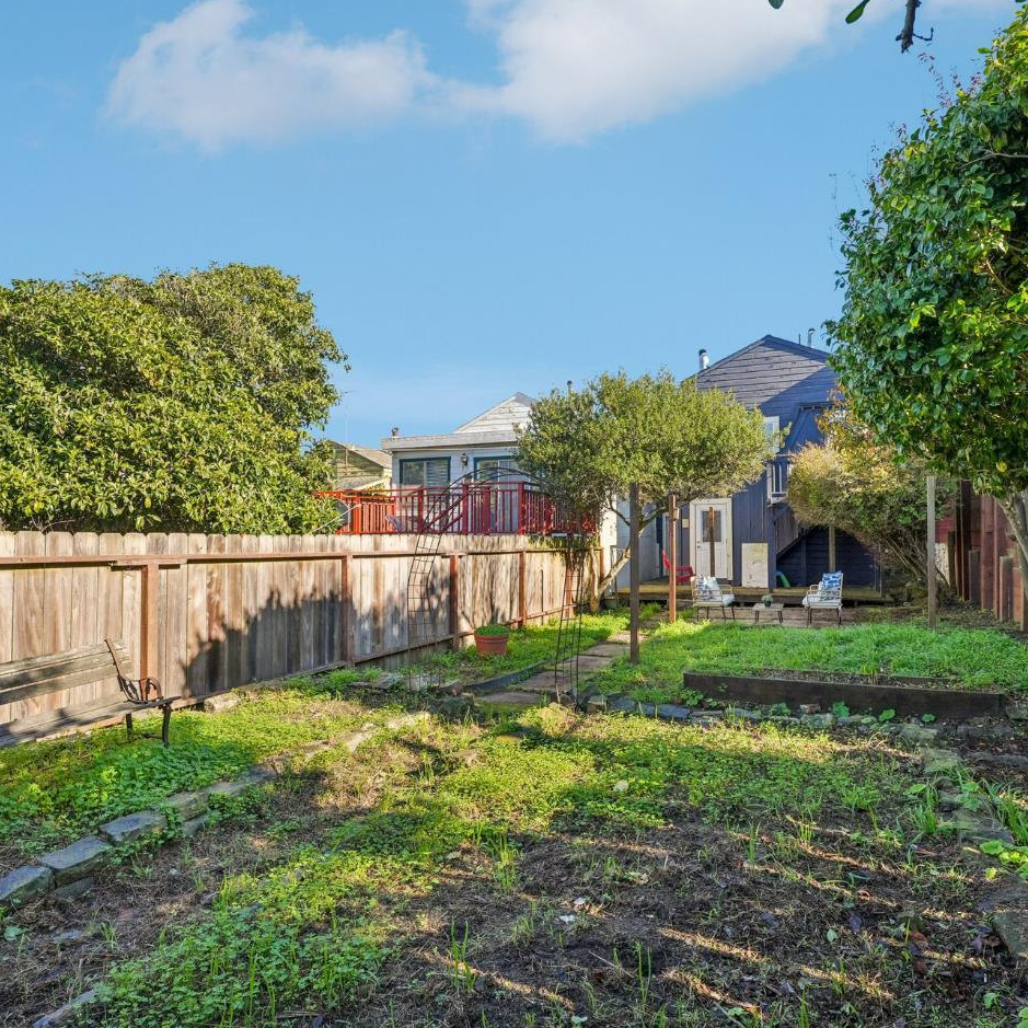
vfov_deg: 77.7
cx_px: 517
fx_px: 638
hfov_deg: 77.7
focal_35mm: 19
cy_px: 506
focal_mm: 14
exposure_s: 1/400
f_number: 8
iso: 800
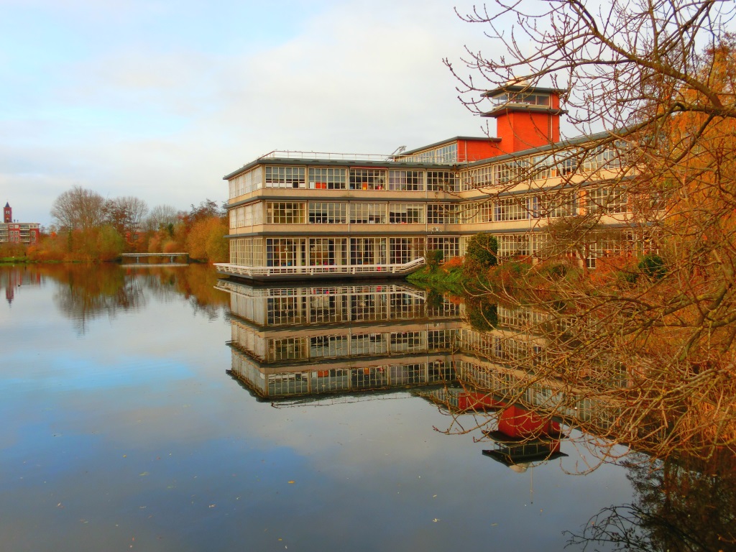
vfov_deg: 42.9
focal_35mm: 33
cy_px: 276
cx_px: 368
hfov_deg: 55.4
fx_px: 702
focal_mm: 5.93
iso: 80
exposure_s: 1/320
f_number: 3.7
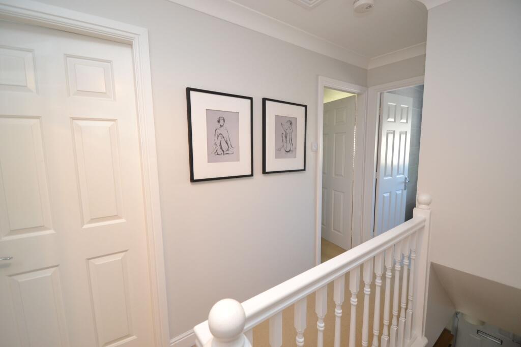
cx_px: 260
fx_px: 217
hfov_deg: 100.4
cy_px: 174
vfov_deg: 77.3
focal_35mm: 15
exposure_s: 1/60
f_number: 3.5
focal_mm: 10
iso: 560
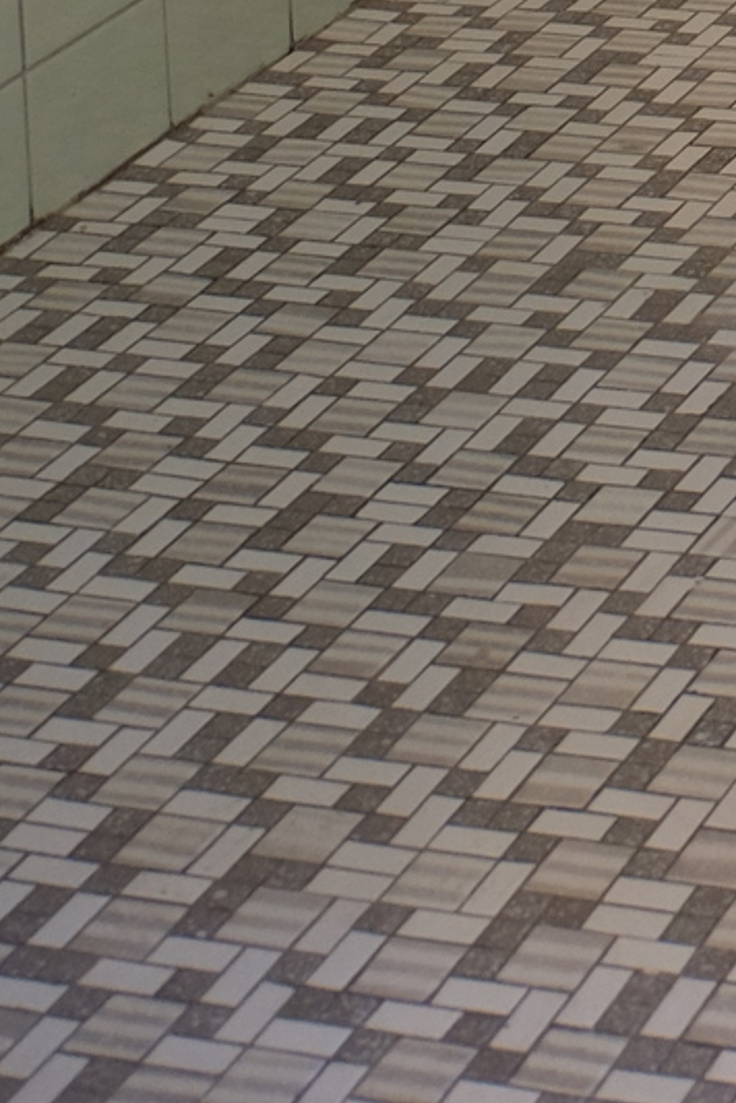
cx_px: 1653
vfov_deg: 14.5
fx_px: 3526
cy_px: -1151
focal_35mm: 115
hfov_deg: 10.5
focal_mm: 16
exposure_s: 1/52
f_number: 2.8
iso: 800
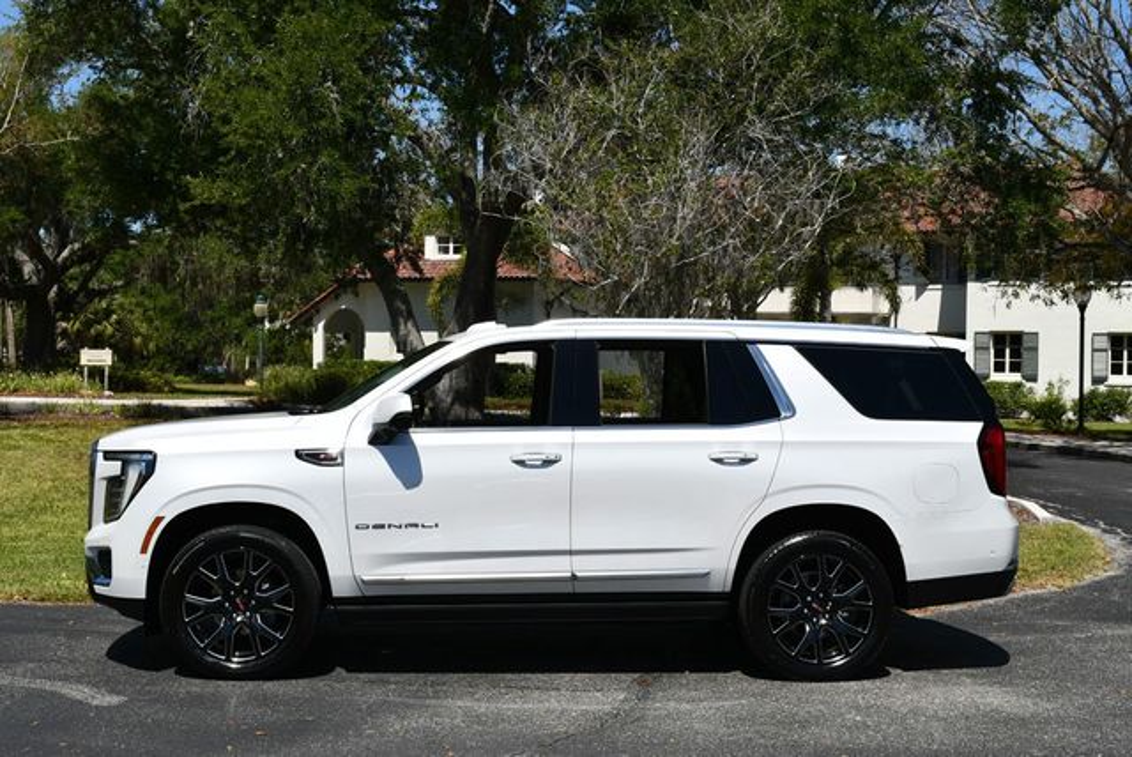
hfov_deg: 41.1
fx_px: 1511
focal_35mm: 48
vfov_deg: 28.1
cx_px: 566
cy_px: 378
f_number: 9
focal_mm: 24
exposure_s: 1/320
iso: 100
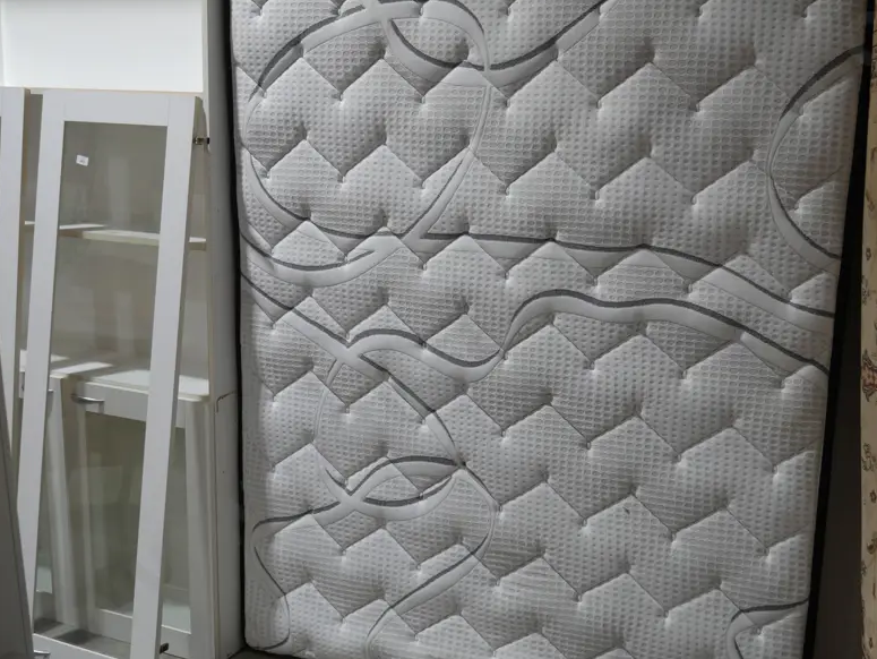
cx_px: 536
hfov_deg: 49.7
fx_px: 938
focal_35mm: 37
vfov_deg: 38.6
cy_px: 289
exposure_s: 1/80
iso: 200
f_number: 3.5
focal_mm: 14
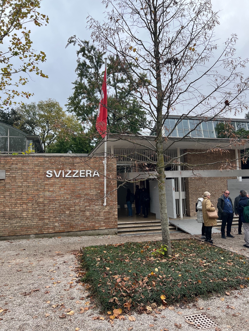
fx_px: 249
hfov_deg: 53.1
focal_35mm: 26
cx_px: 124
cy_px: 166
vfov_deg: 67.3
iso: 50
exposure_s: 1/1266
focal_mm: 5.7
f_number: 1.5
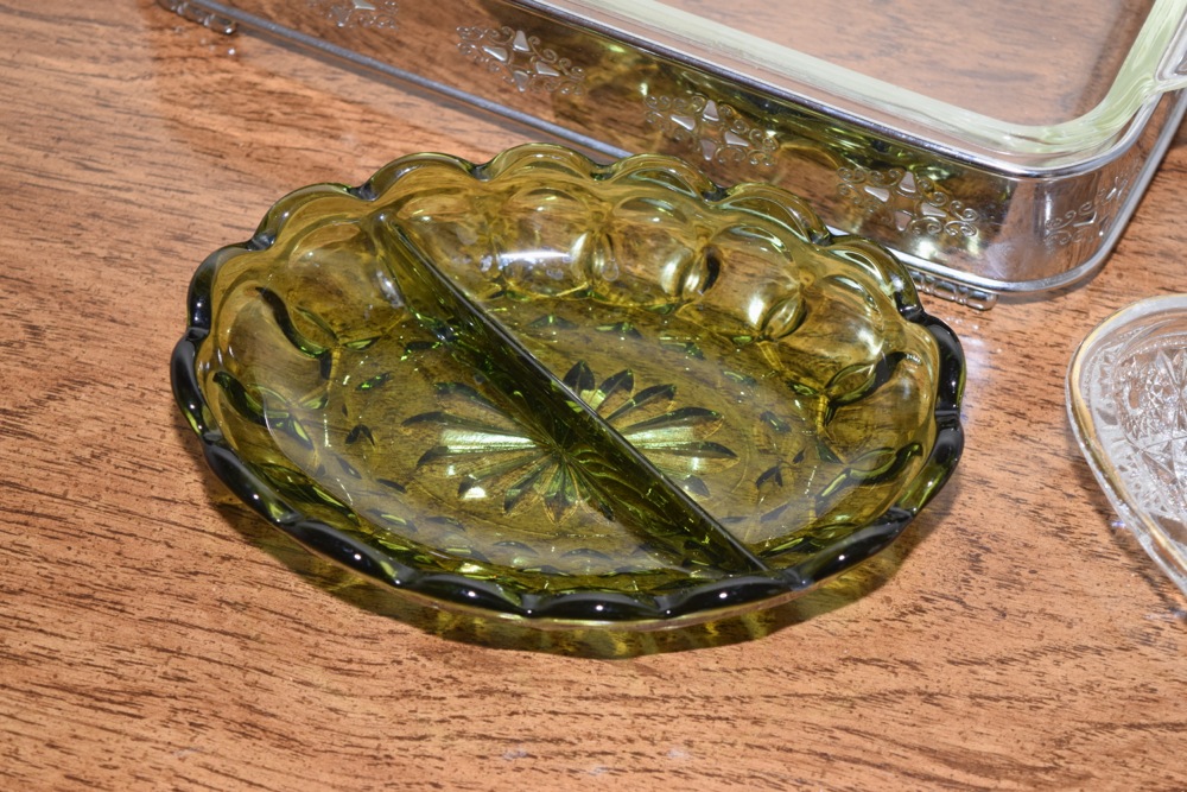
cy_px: 396
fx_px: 2720
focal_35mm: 82
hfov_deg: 24.6
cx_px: 594
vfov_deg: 16.6
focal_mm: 55
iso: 1600
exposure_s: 1/60
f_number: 5.6
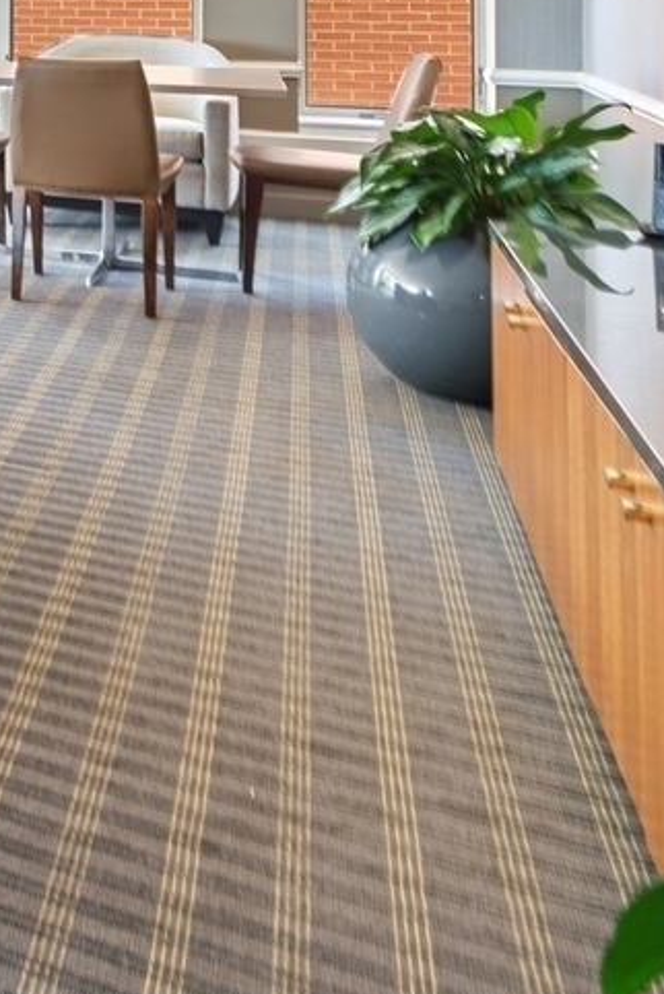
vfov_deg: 37.9
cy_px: 27
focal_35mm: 47
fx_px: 1298
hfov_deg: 19.4
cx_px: -599
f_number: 8
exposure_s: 1
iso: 100
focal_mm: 14
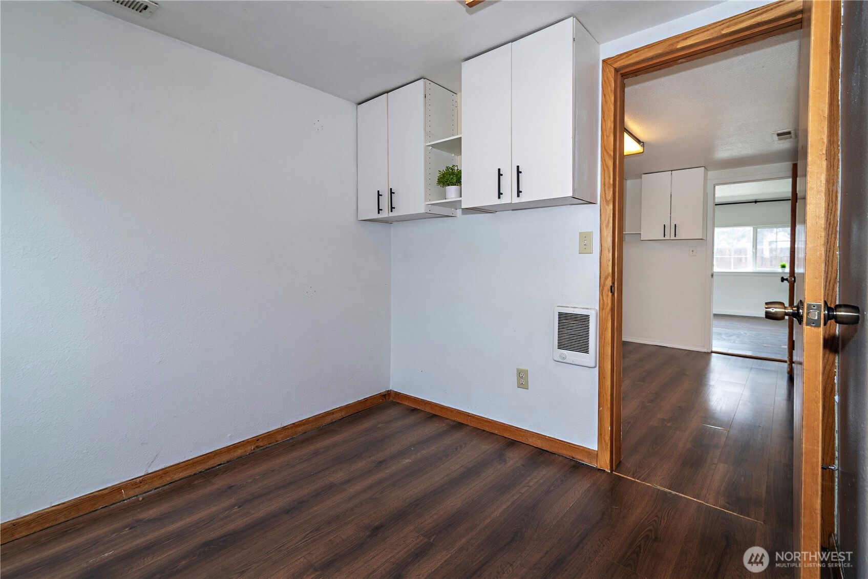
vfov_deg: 73.8
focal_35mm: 16
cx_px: 434
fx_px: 386
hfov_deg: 96.7
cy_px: 290
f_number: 4.5
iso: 200
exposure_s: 1/30
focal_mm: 16
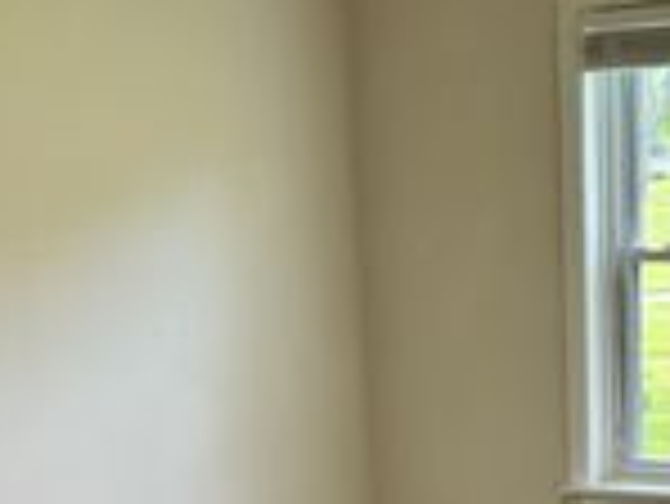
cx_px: 594
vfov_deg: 16.0
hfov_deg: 22.0
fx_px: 1685
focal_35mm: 87
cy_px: 677
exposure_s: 1/120
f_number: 1.6
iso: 80
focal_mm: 5.96
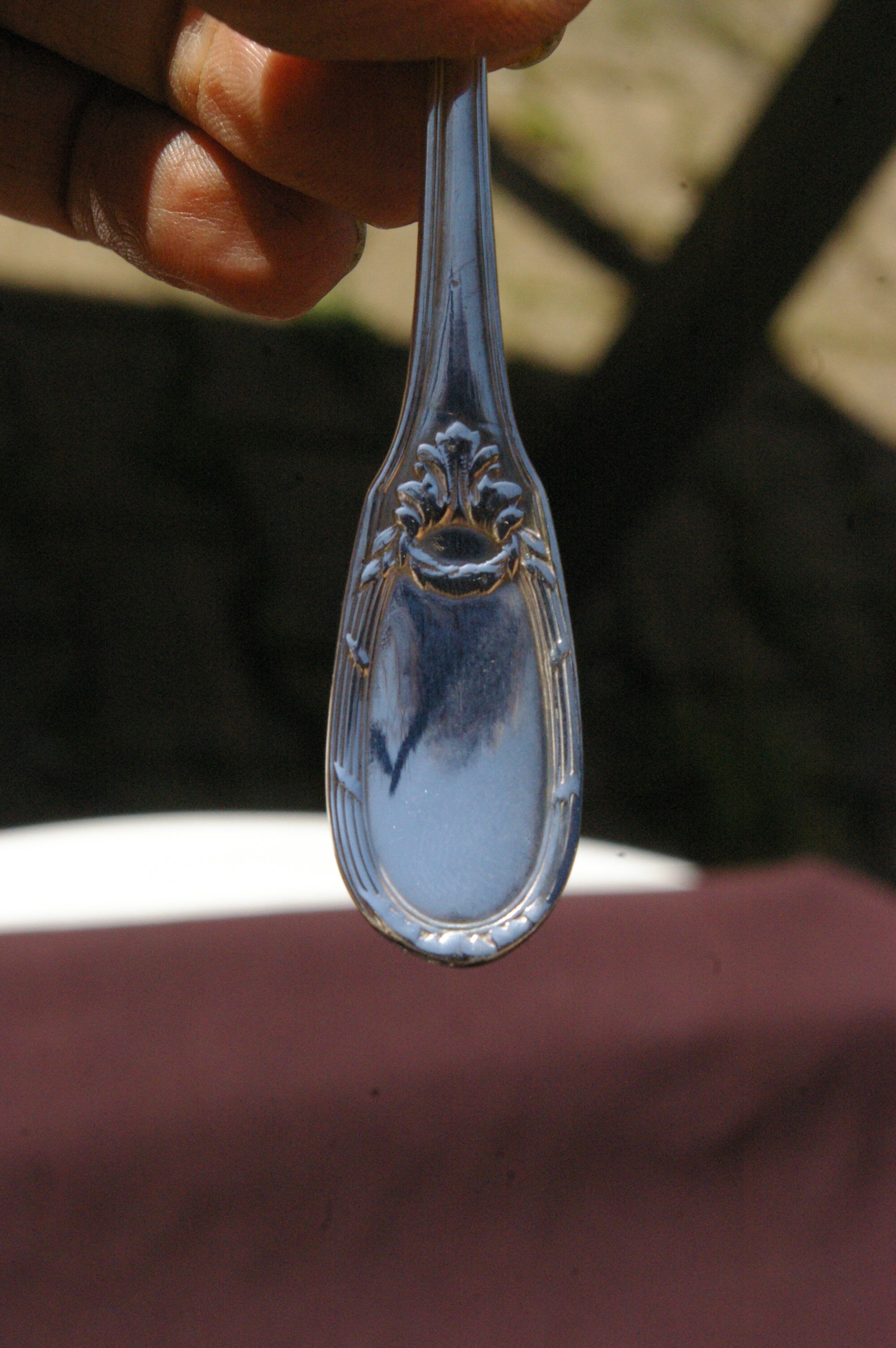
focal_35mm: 39
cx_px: 448
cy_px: 674
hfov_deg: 34.1
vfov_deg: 49.6
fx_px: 1459
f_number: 9.5
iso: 1600
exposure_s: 1/750
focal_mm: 26
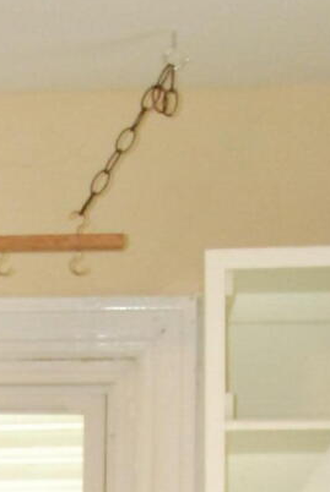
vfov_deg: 9.2
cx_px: -453
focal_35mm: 209
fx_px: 2866
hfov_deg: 6.3
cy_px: 983
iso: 1600
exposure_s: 1/80
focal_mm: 28
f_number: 5.6
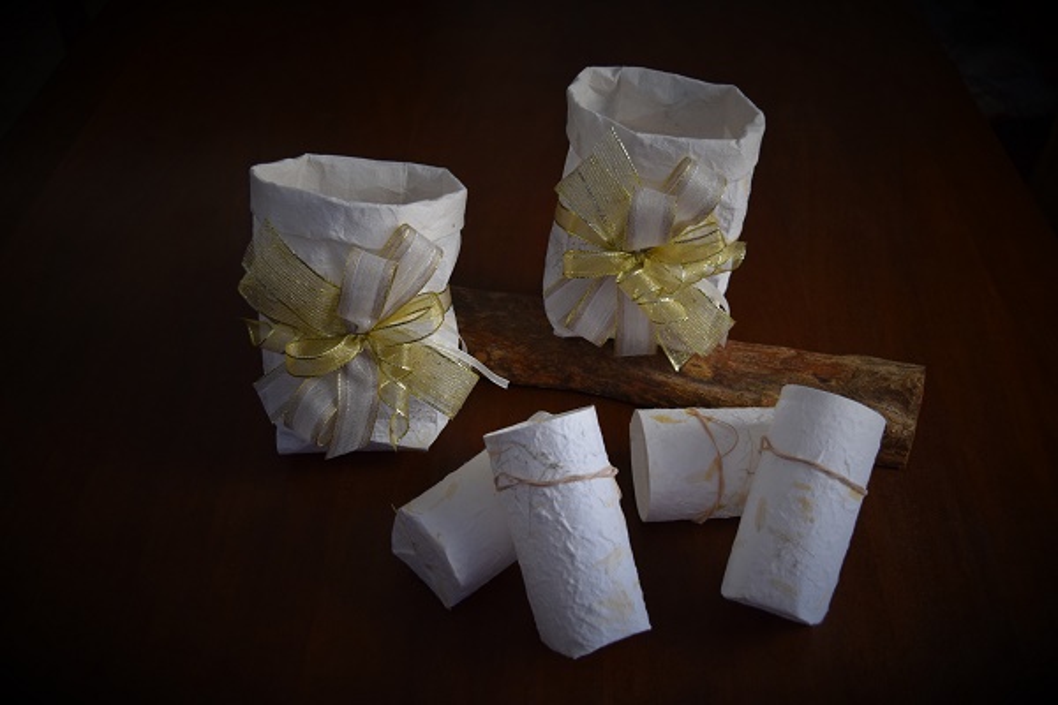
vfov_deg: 35.5
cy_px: 352
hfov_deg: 51.3
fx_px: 1102
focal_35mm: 38
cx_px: 529
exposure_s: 1/60
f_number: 4
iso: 800
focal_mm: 25
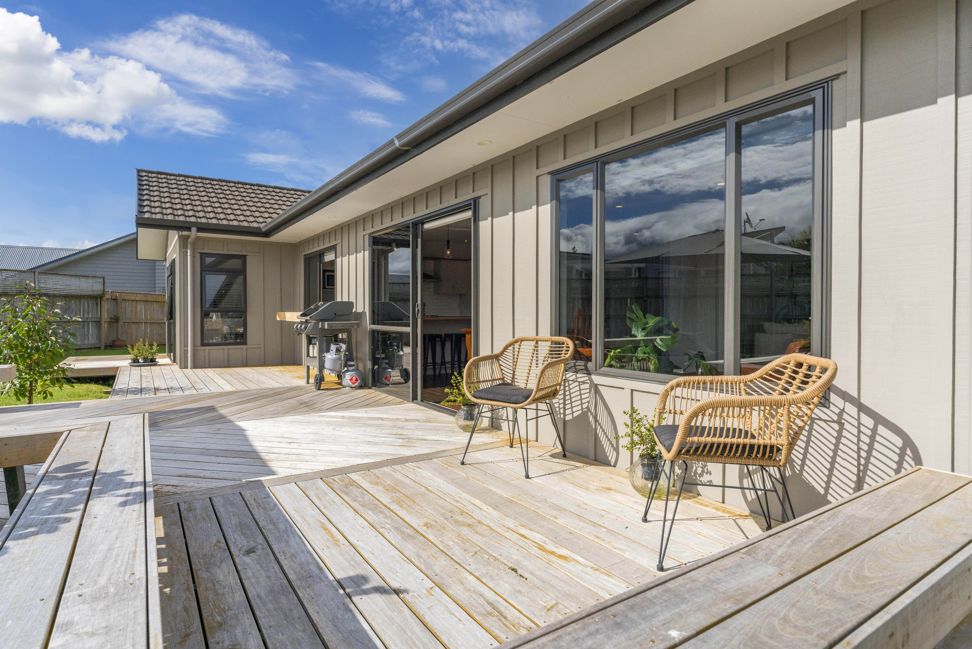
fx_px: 513
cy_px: 324
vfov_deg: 64.6
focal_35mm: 19
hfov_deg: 86.9
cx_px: 486
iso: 640
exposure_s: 1/6400
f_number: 7.1
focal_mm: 19
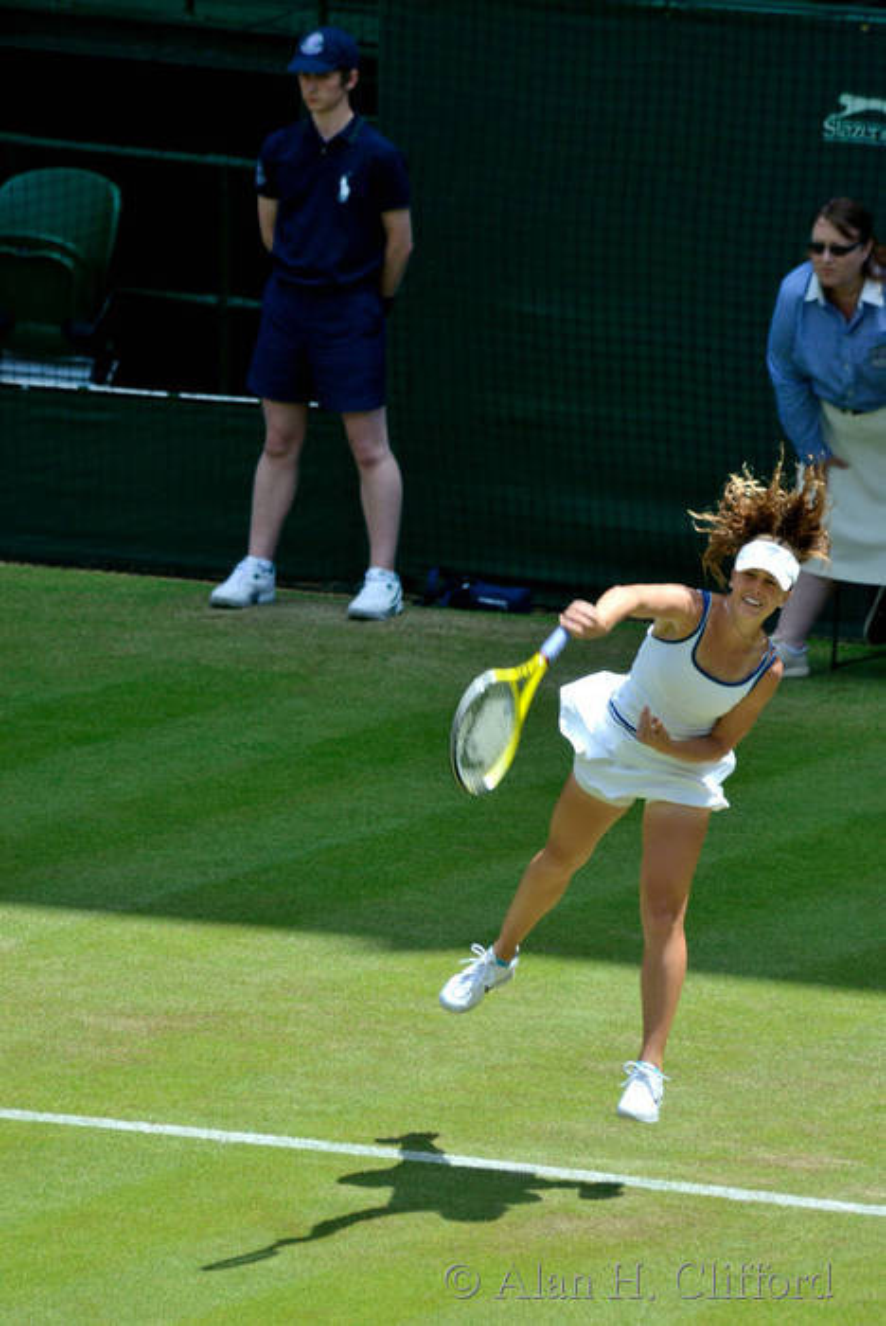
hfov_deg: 2.3
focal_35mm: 600
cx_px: 443
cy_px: 663
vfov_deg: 3.4
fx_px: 22105
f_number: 6.3
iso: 100
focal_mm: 400
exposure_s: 1/400
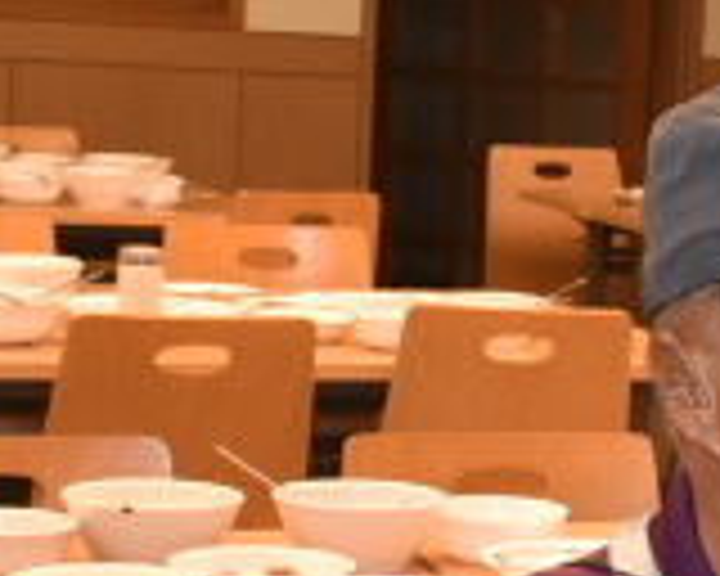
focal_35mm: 158
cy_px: 418
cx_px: 1454
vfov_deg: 9.8
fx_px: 3367
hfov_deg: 11.1
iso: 800
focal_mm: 18
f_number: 5.6
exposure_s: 1/125
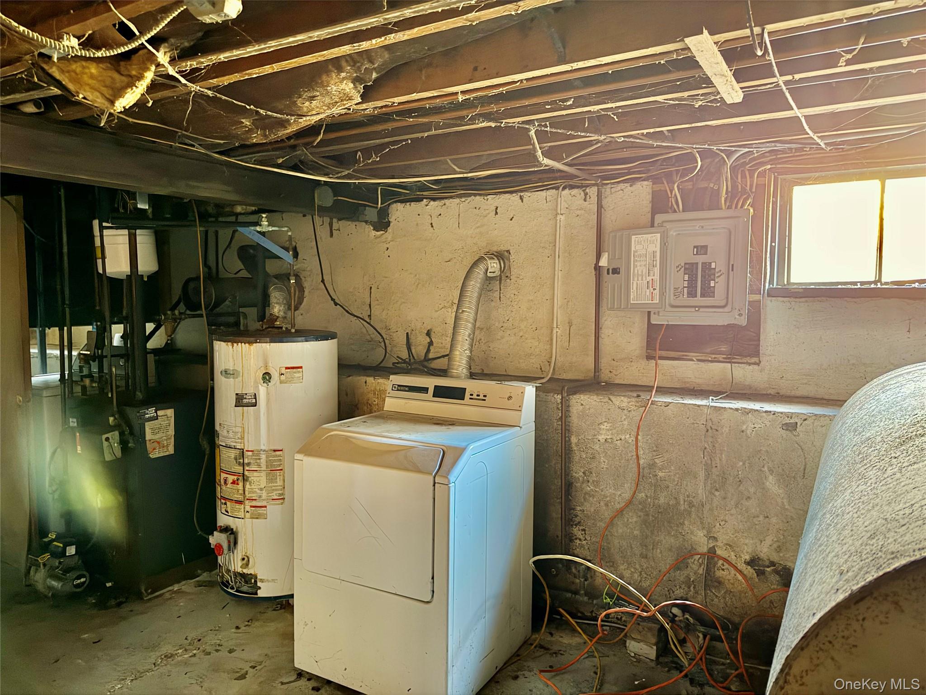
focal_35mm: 24
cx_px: 463
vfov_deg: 56.8
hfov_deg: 71.6
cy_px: 348
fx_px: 642
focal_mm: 6.76
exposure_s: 1/15
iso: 2000
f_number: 1.78
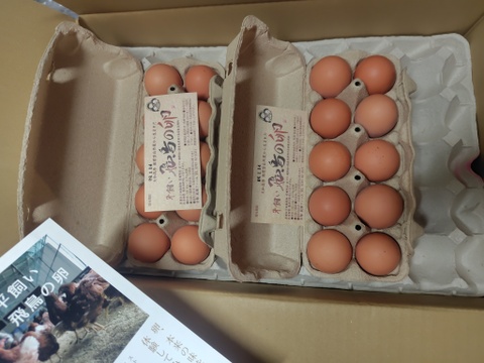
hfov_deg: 73.9
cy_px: 182
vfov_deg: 58.9
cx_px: 242
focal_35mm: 23
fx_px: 322
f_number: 1.9
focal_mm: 5.6
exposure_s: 1/50
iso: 498
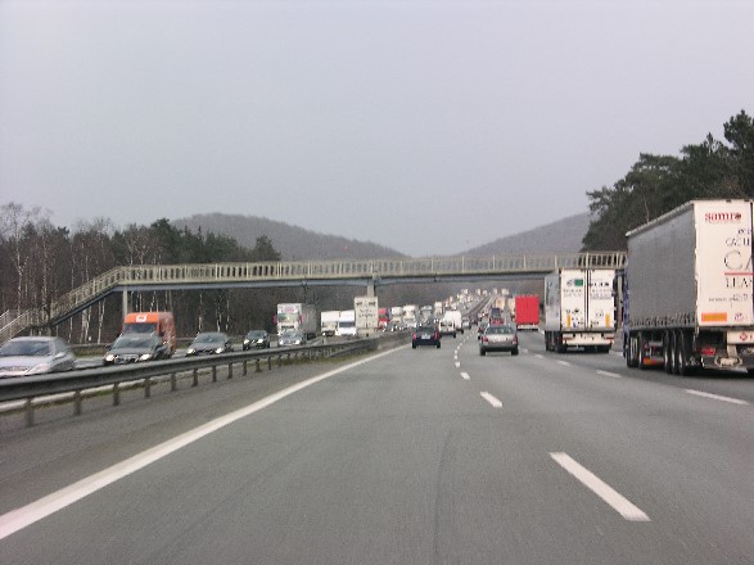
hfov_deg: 21.1
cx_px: 377
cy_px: 282
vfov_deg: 15.9
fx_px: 2025
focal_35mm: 93
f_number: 5
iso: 50
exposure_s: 1/102
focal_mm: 23.7
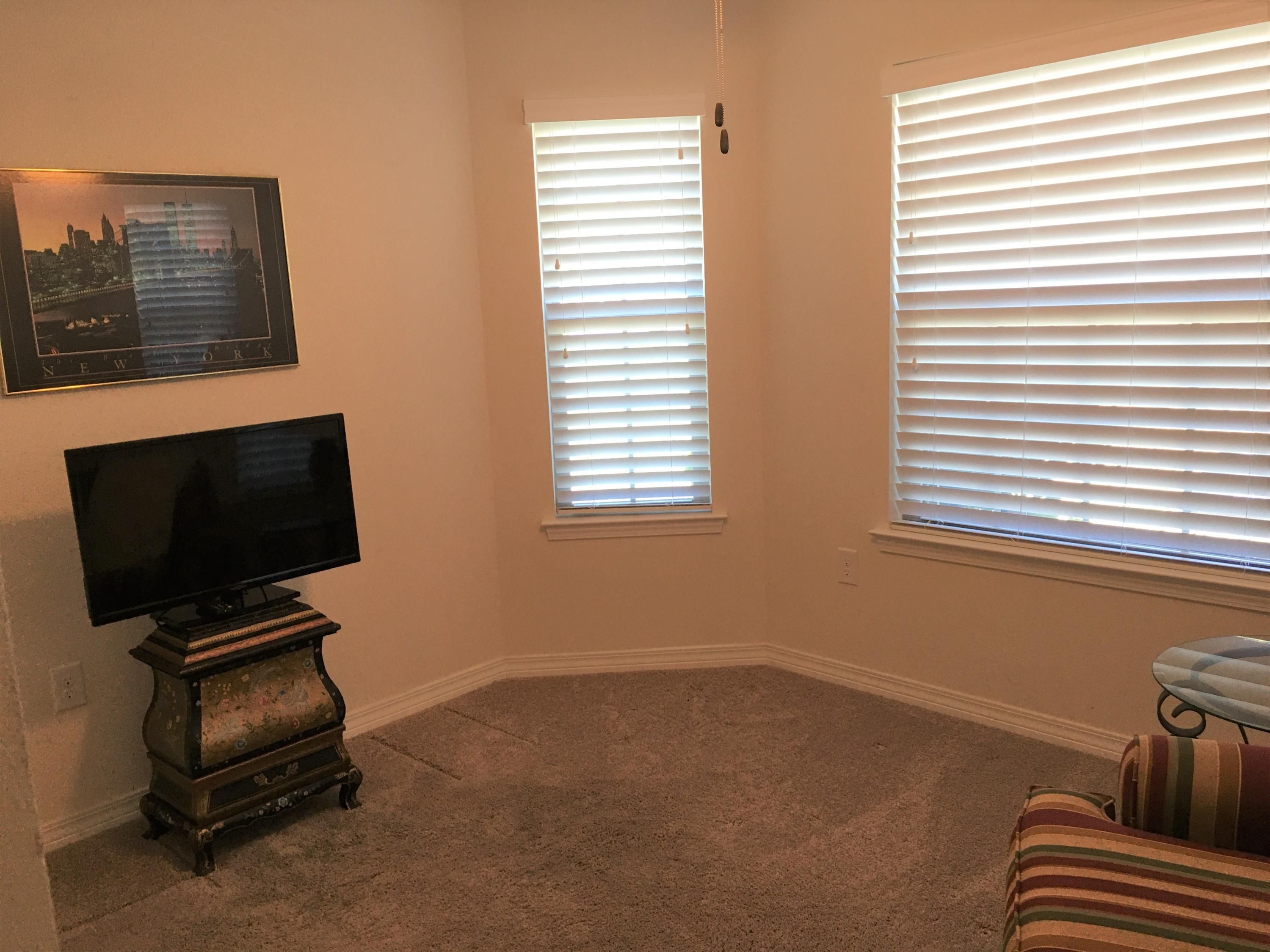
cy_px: 476
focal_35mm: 29
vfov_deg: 48.2
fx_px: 1064
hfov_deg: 61.7
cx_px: 635
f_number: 2.2
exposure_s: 1/30
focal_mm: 4.15
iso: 40
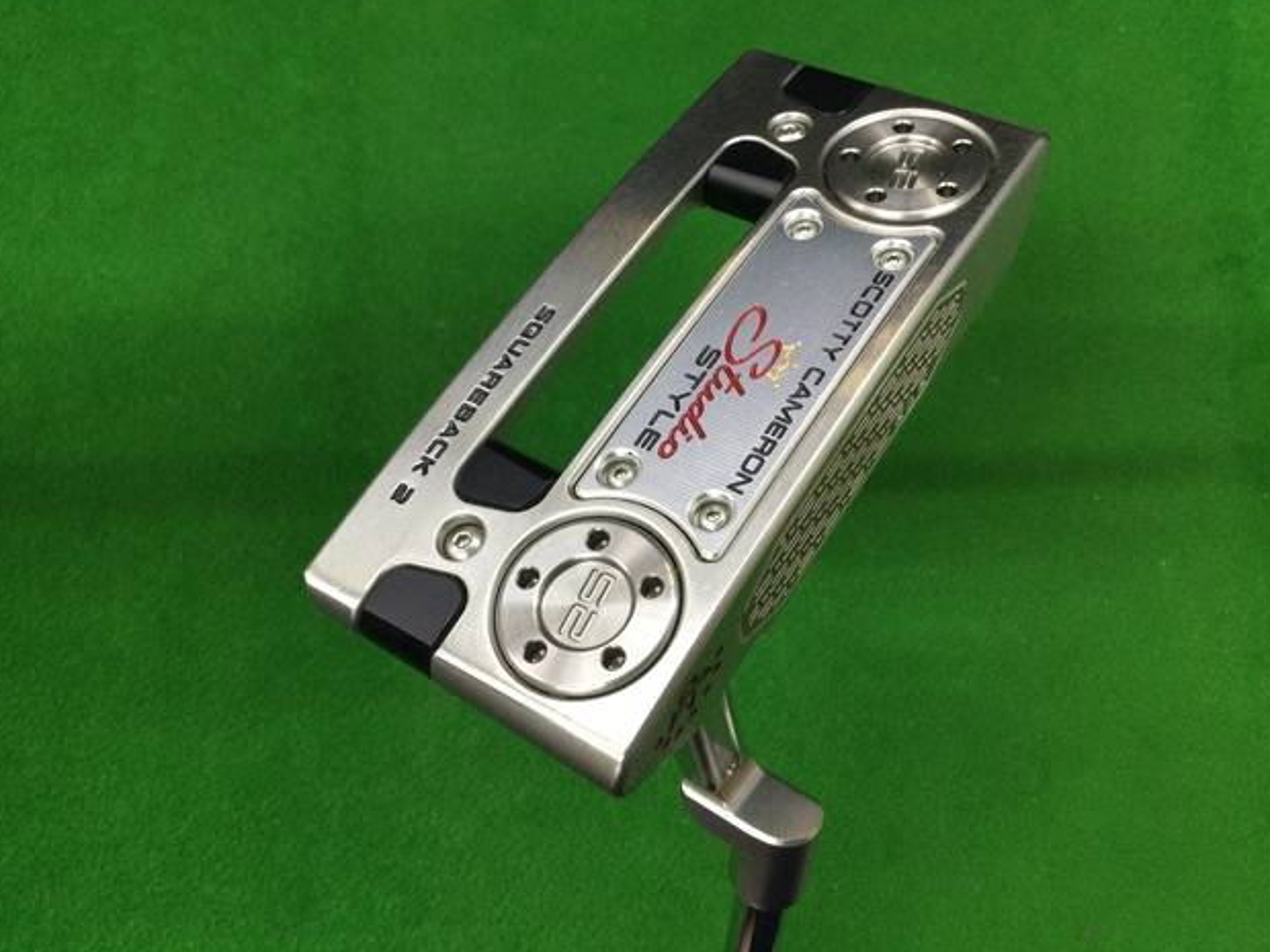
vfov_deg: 44.2
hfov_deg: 56.8
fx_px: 1174
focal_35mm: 32
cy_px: 467
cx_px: 625
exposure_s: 1/30
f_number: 2.4
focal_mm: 3.3
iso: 80
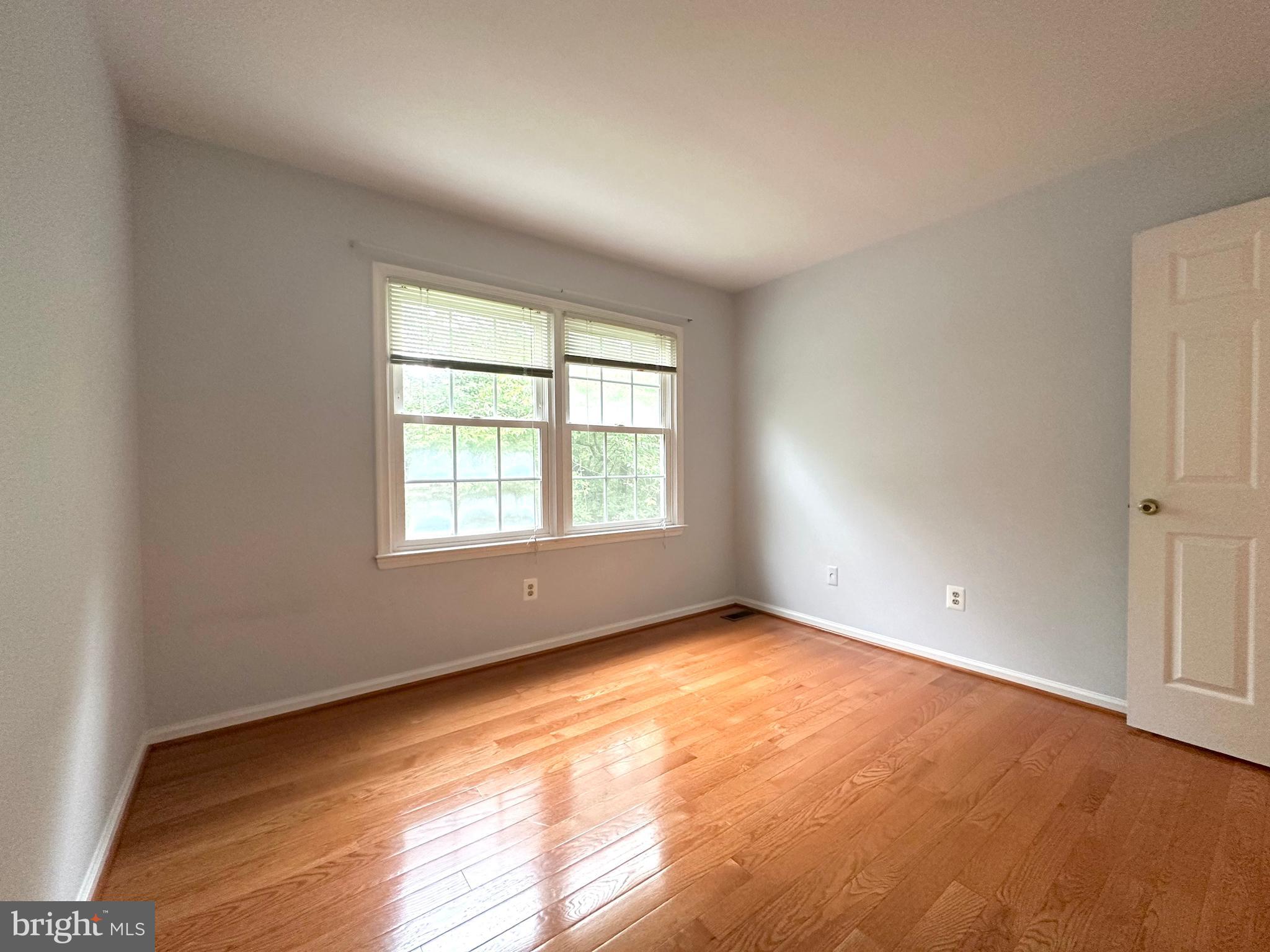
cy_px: 476
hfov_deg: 102.1
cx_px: 635
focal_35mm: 14
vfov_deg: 85.7
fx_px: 514
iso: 250
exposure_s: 1/120
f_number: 2.2
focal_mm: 2.22
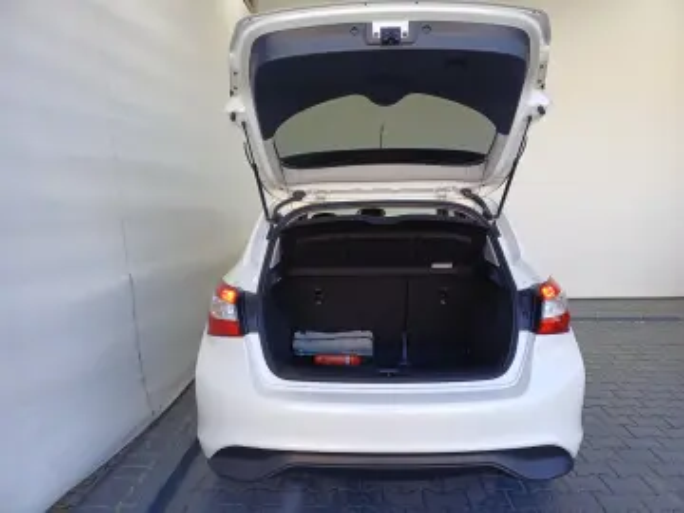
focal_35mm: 25
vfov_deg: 54.9
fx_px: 494
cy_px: 256
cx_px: 342
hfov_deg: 69.4
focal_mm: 4.65
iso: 50
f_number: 1.8
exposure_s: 1/136
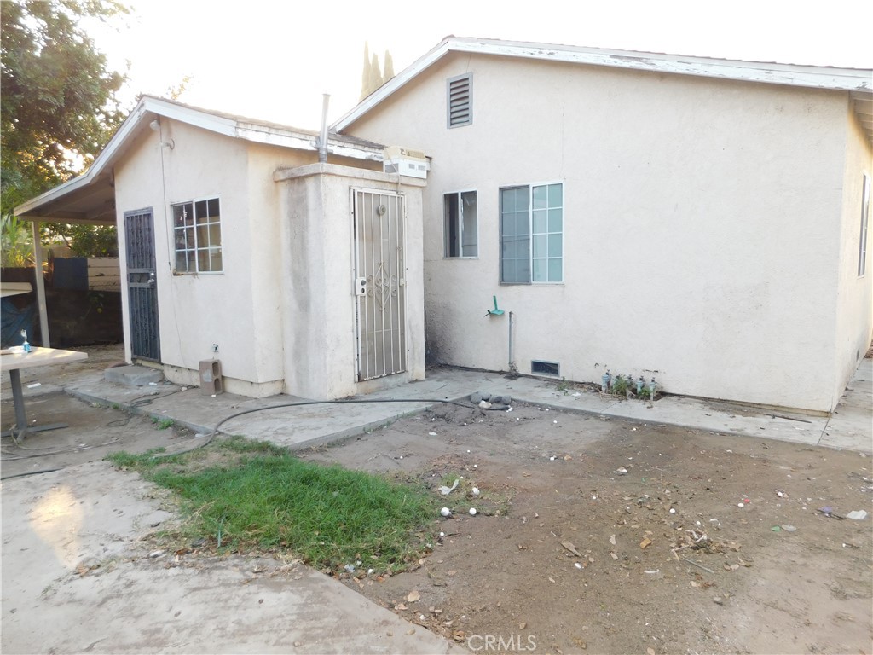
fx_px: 580
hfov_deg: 73.9
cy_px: 328
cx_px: 436
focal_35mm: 23
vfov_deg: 58.9
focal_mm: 4
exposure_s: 1/80
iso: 125
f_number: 3
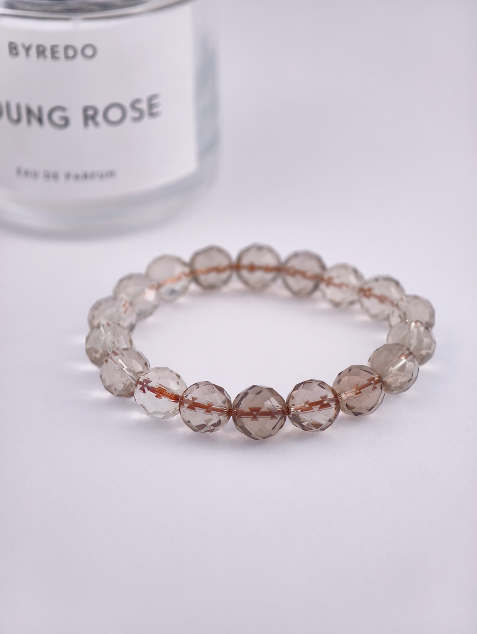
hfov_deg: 17.4
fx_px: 1558
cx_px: 238
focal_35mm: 85
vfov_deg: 23.0
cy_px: 317
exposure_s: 1/160
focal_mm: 22.48
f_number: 2.67
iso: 125
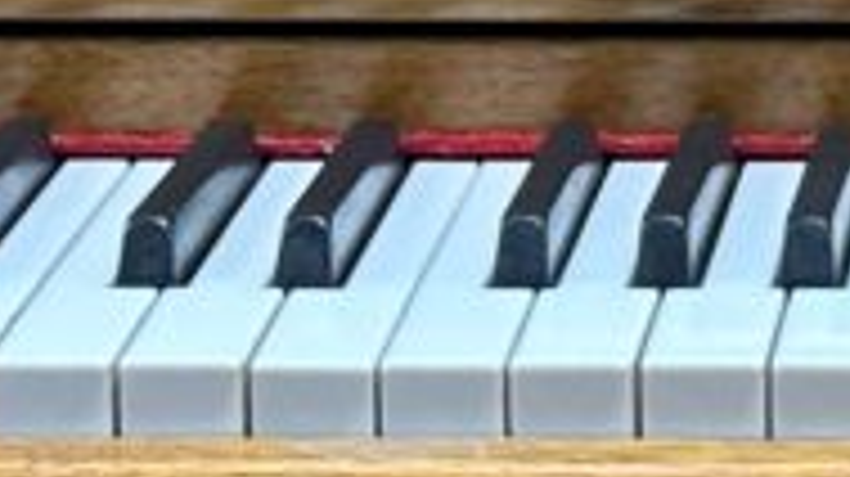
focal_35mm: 284
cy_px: -338
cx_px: 1111
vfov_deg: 4.2
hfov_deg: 7.5
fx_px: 6396
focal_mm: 6.86
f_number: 1.78
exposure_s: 1/40
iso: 250
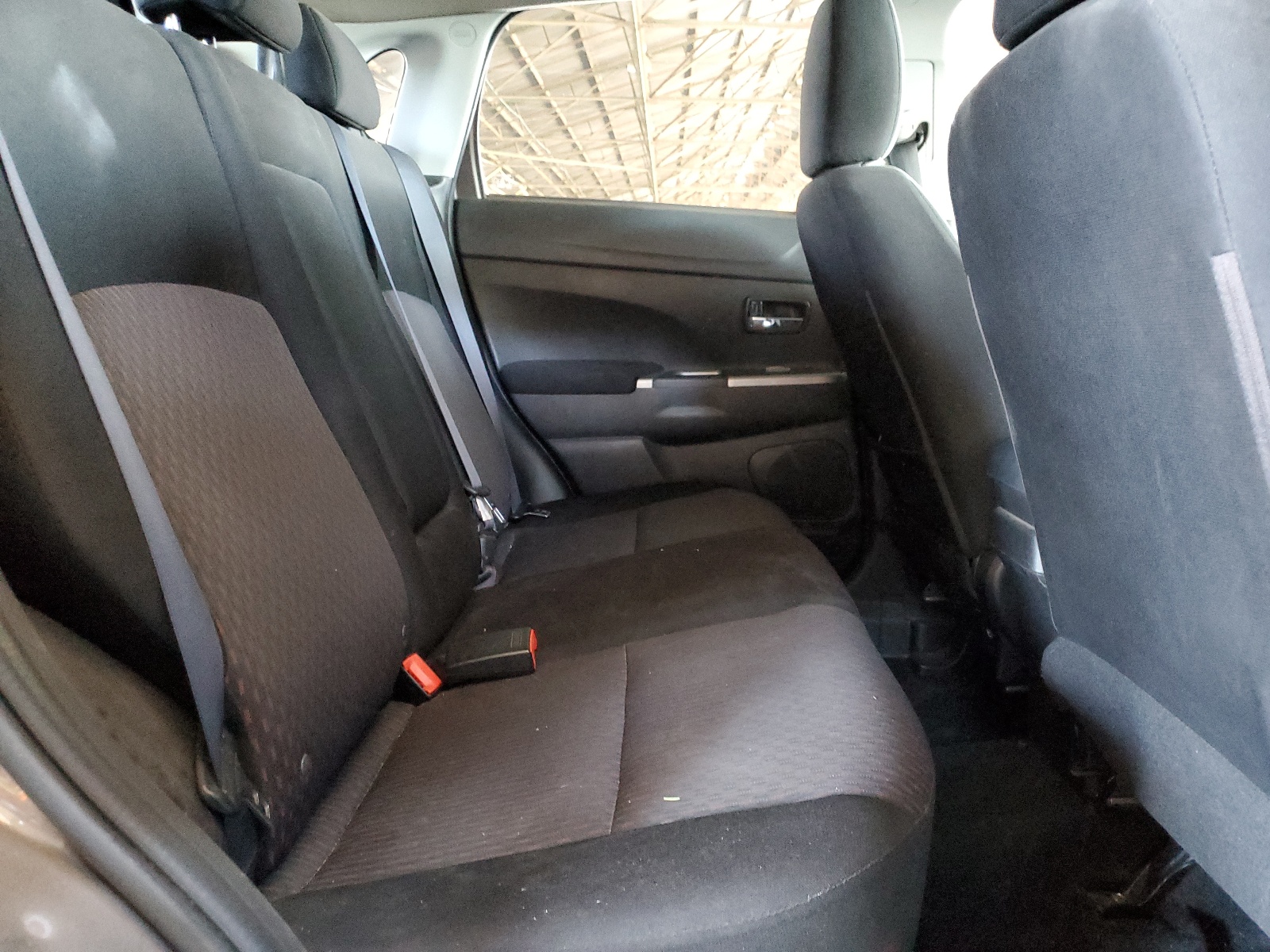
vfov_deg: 53.1
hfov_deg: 67.3
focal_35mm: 26
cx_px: 635
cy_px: 476
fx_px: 954
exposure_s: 1/15
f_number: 1.5
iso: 715
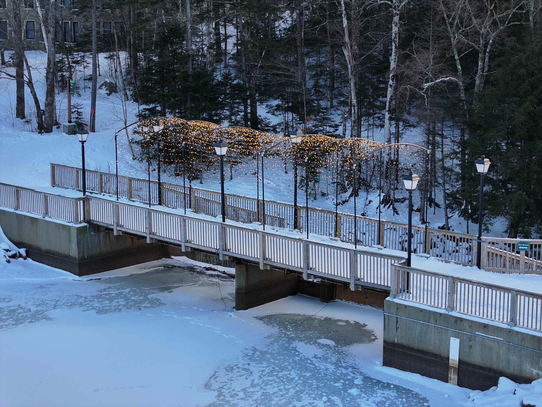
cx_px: 271
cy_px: 204
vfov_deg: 21.0
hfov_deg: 27.8
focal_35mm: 70
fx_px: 1096
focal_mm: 19.35
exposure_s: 1/240
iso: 170
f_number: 2.8
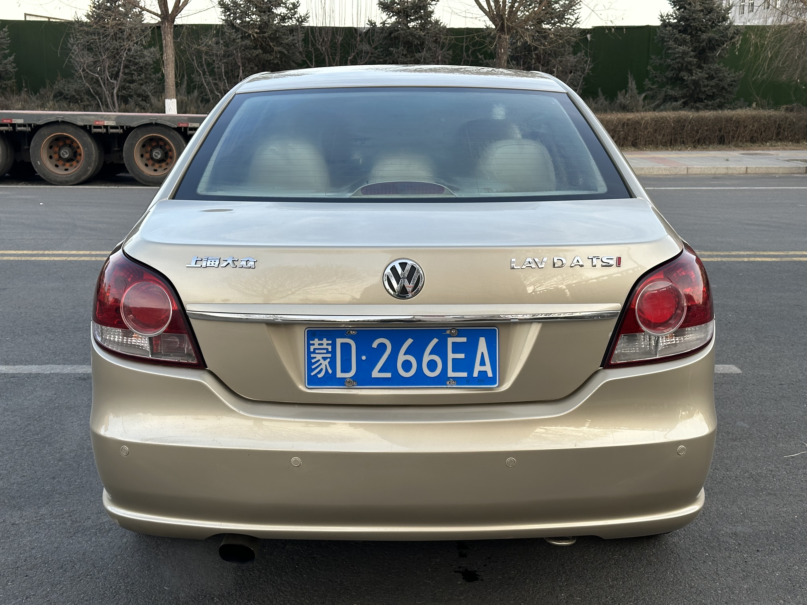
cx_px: 404
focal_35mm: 48
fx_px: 1119
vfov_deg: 30.3
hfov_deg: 39.7
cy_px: 302
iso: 64
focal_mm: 6.86
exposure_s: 1/435
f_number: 1.78
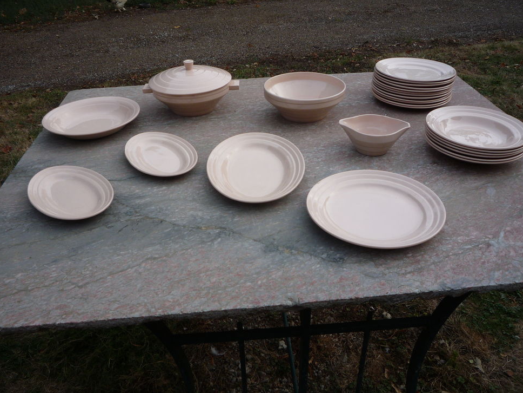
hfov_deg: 58.3
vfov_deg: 45.4
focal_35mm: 31
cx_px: 267
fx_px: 468
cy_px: 198
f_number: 4
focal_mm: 5.2
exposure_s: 1/250
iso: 100
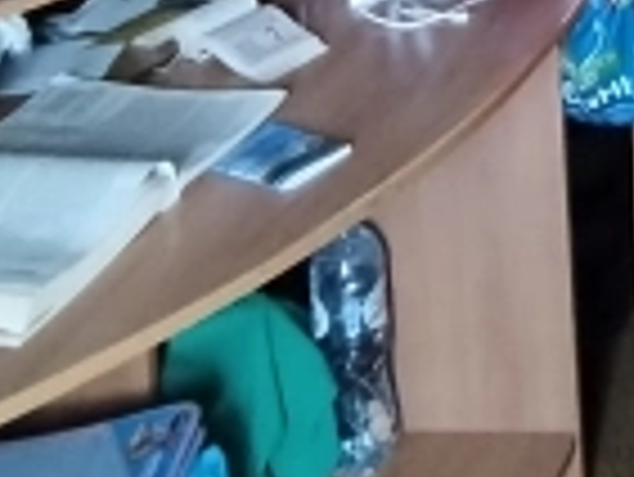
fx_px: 1375
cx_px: 931
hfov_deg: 21.9
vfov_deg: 15.7
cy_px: -464
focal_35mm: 75
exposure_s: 1/33.3
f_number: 2.2
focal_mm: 1.42
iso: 645
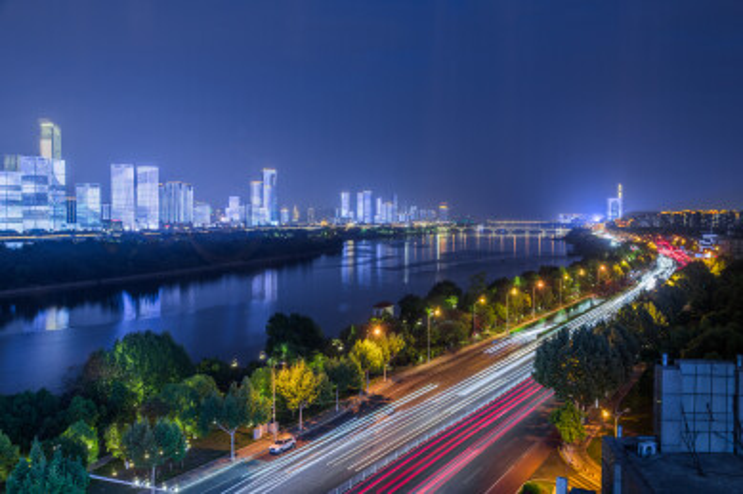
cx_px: 372
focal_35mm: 32
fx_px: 660
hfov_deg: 58.7
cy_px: 247
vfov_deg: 41.1
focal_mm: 32
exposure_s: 4
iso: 160
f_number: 9
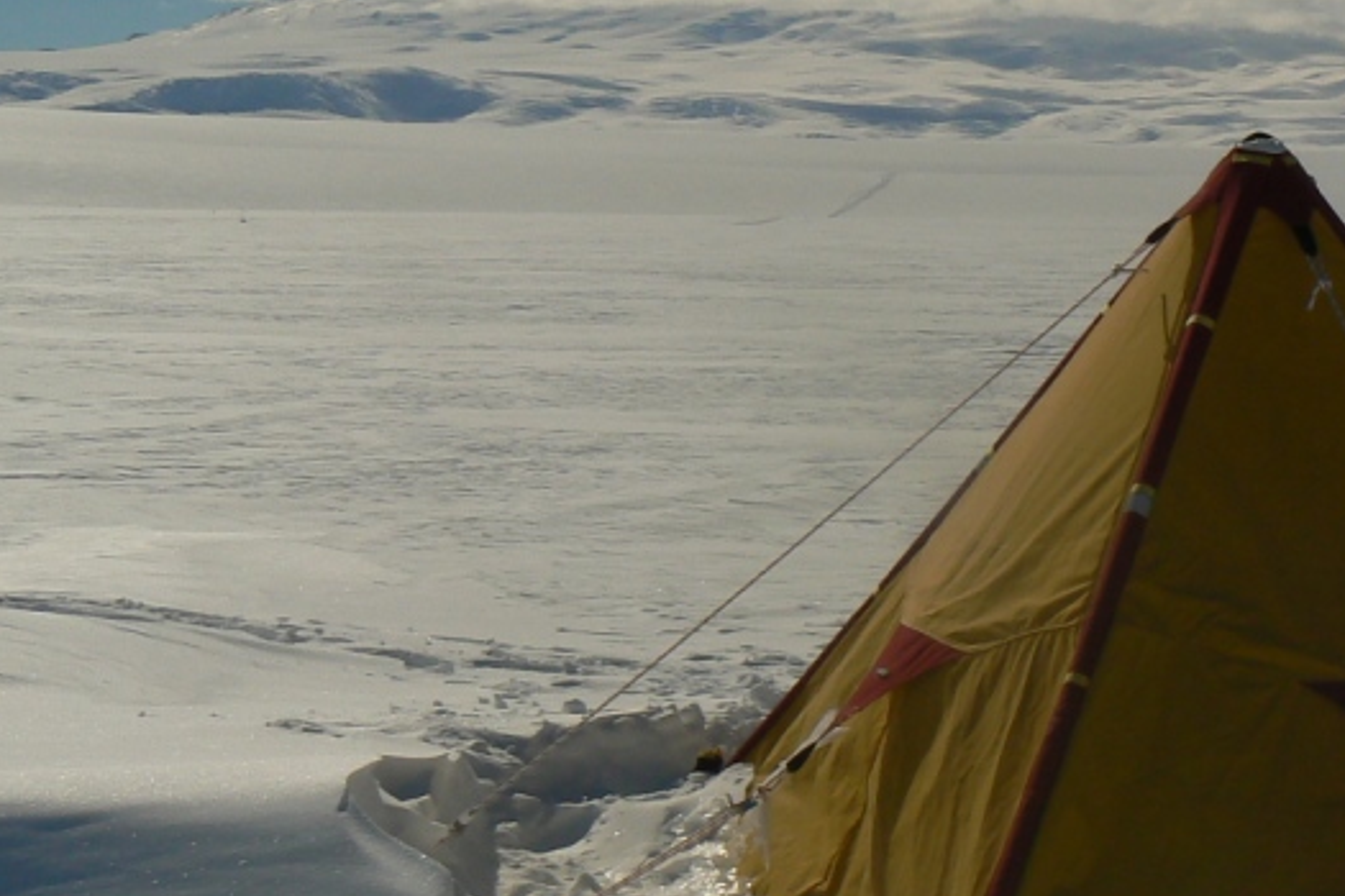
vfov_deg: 18.6
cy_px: 346
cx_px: 889
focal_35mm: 73
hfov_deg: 27.5
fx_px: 2727
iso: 80
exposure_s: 1/2000
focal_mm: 6
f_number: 8
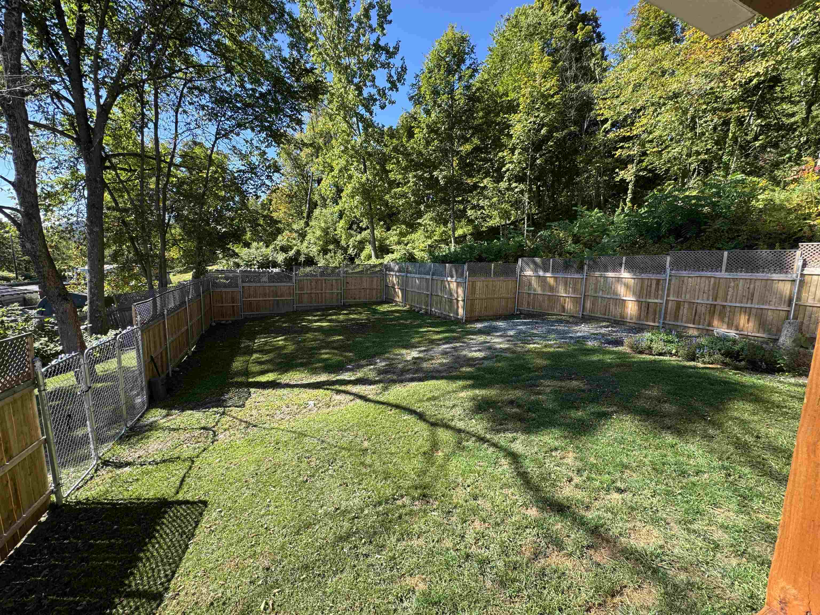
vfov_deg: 85.7
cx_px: 410
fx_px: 332
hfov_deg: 102.1
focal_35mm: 14
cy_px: 308
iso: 40
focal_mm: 2.22
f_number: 2.2
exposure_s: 1/329
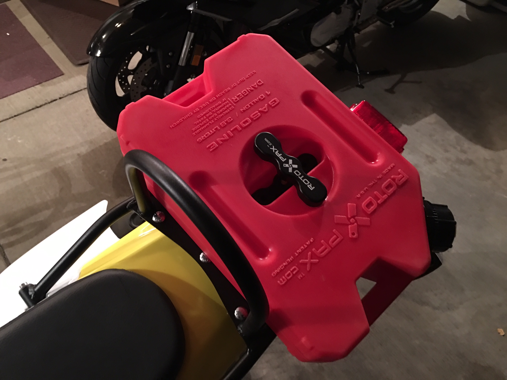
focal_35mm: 29
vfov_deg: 48.2
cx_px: 254
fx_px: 425
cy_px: 190
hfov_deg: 61.7
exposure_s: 1/4
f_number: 2.2
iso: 100
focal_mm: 4.15
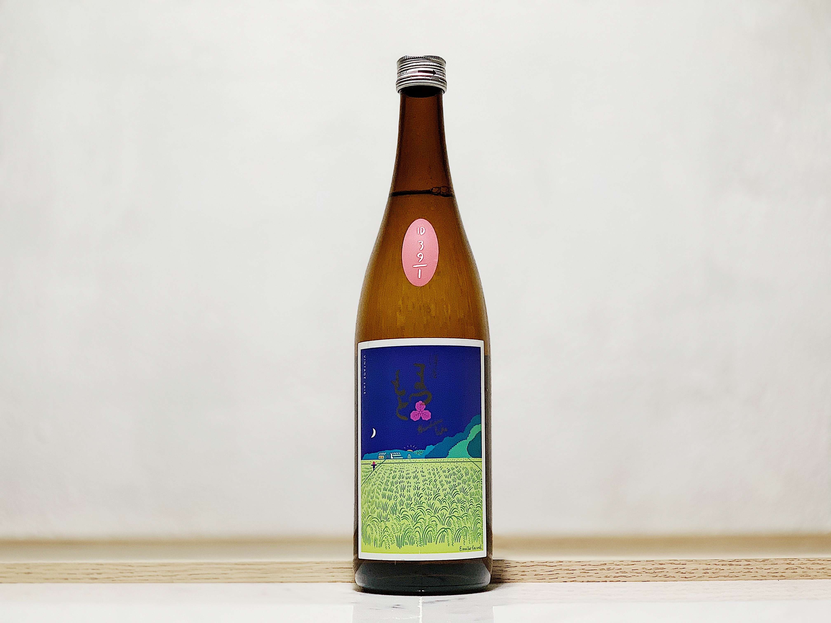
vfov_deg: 28.0
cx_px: 416
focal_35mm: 52
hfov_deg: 36.8
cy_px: 312
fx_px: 1248
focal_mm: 6
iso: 80
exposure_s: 1/100
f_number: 2.4
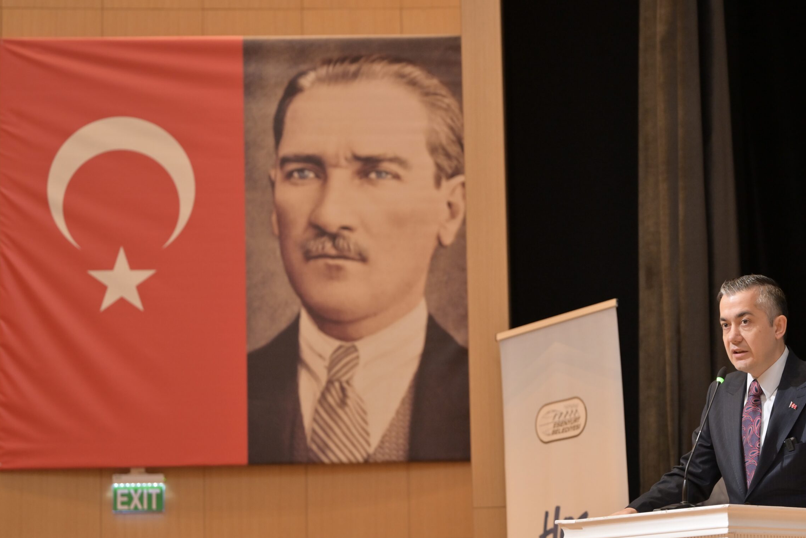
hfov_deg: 23.4
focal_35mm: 87
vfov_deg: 15.7
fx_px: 1948
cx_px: 449
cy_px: 297
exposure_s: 1/200
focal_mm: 77
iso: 1000
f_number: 2.8
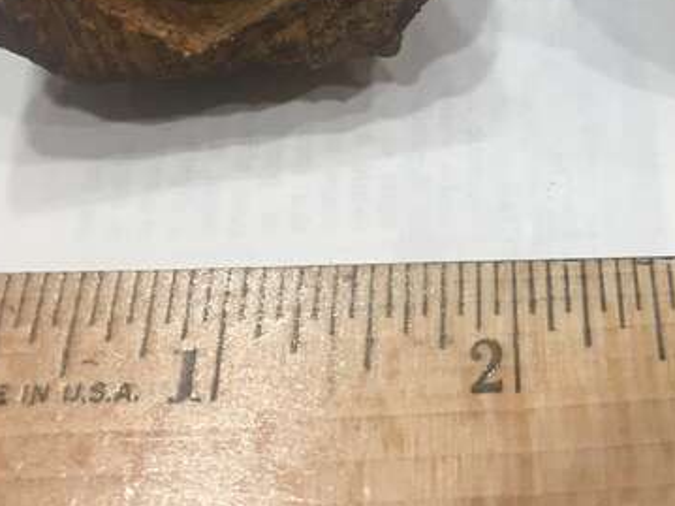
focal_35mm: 62
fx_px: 1209
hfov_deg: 30.4
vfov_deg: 23.1
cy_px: 62
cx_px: 547
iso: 32
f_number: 2.2
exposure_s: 1/30
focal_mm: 4.15
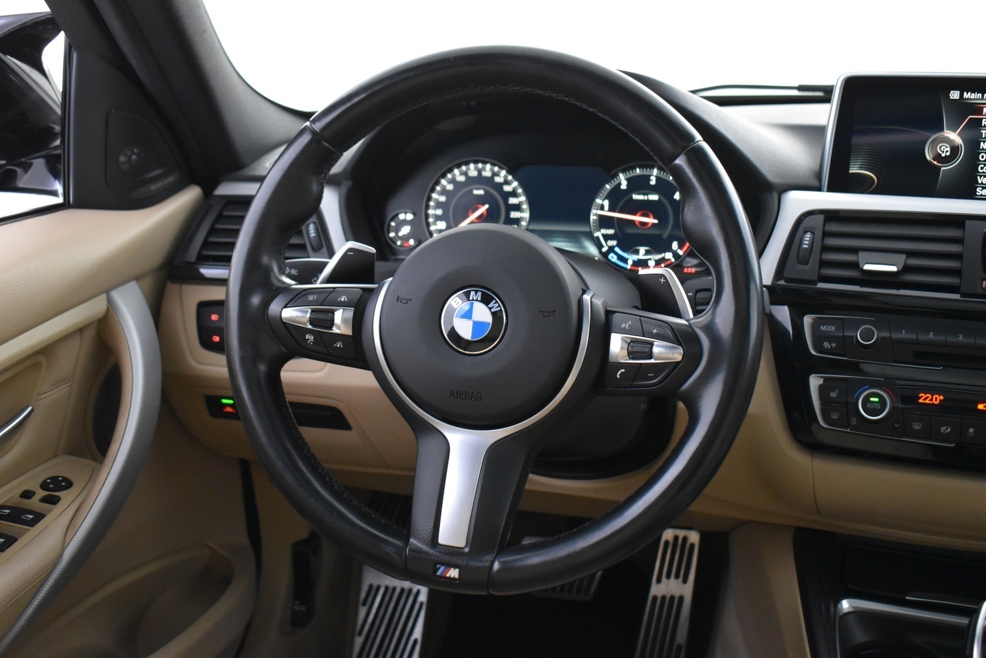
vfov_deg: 31.9
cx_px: 493
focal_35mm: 42
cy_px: 329
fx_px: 1150
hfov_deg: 46.4
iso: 3200
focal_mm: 28
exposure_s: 1/20
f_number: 4.2
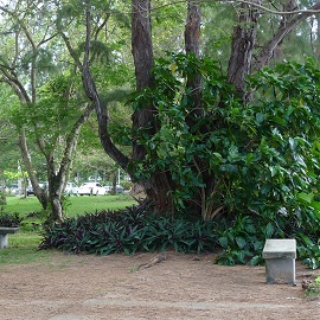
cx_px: 65
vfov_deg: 22.5
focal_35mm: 77
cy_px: 148
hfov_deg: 22.2
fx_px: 805
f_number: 4
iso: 100
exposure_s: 1/40
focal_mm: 7.1
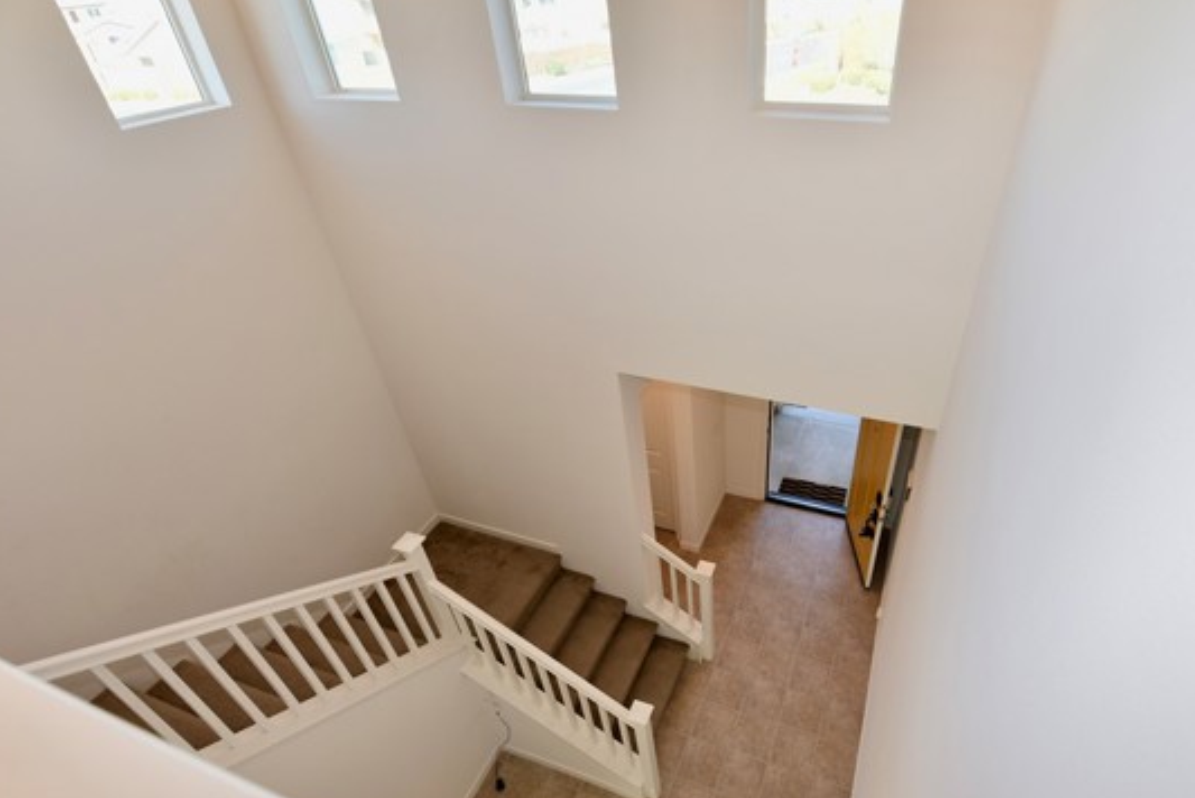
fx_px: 598
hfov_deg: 89.2
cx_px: 693
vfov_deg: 67.3
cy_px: 436
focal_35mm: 18
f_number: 5.6
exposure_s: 1/125
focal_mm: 15
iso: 320
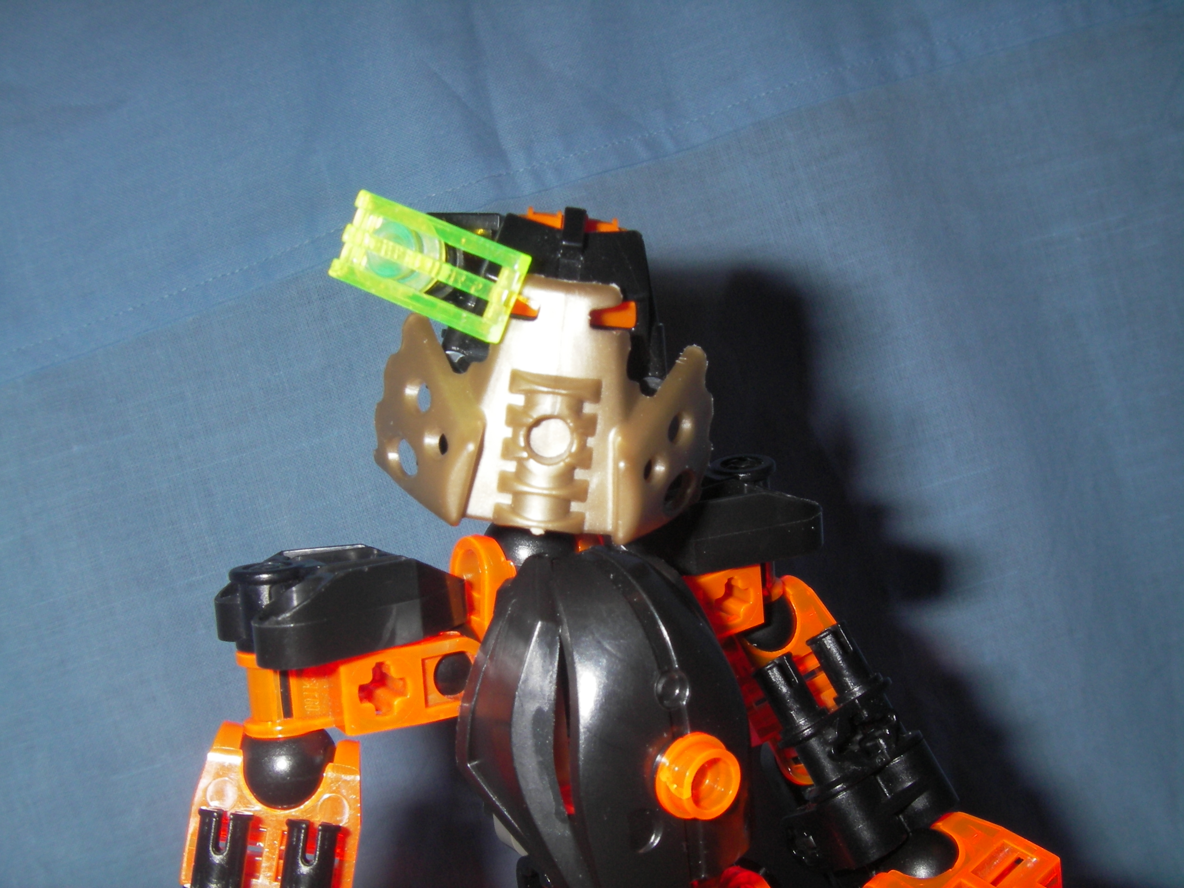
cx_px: 592
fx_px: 1300
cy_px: 444
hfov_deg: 49.0
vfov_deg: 37.7
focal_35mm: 38
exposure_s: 1/30
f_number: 6.6
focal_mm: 6.3
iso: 50
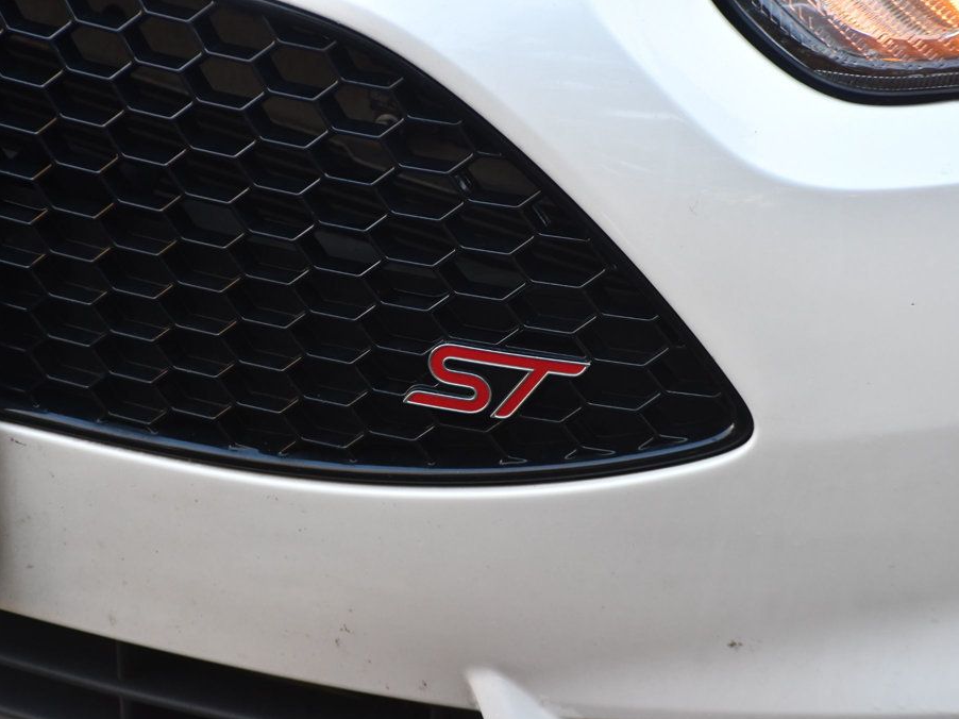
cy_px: 362
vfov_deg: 8.9
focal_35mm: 167
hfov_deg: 11.8
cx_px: 491
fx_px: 4625
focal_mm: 102
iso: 720
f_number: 4.8
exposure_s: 1/250
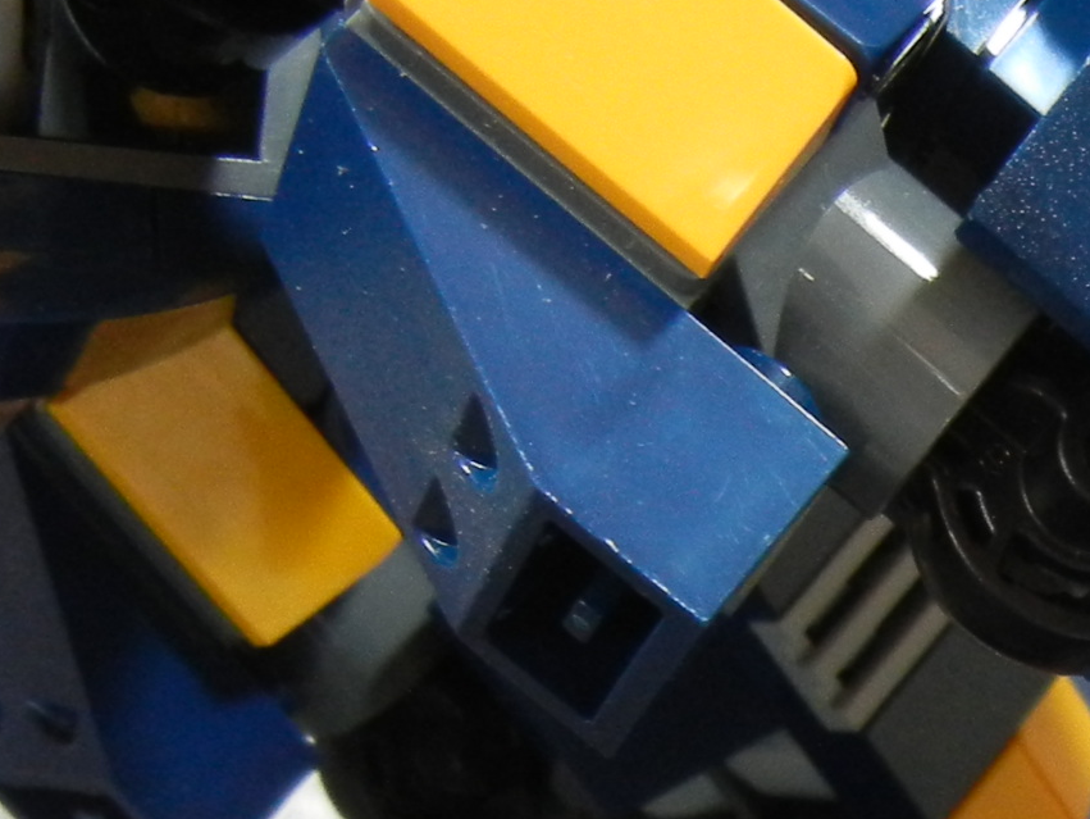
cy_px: 1160
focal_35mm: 115
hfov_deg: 16.4
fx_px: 3623
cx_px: 1303
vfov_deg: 12.4
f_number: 3.5
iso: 400
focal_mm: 5.4
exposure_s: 1/37
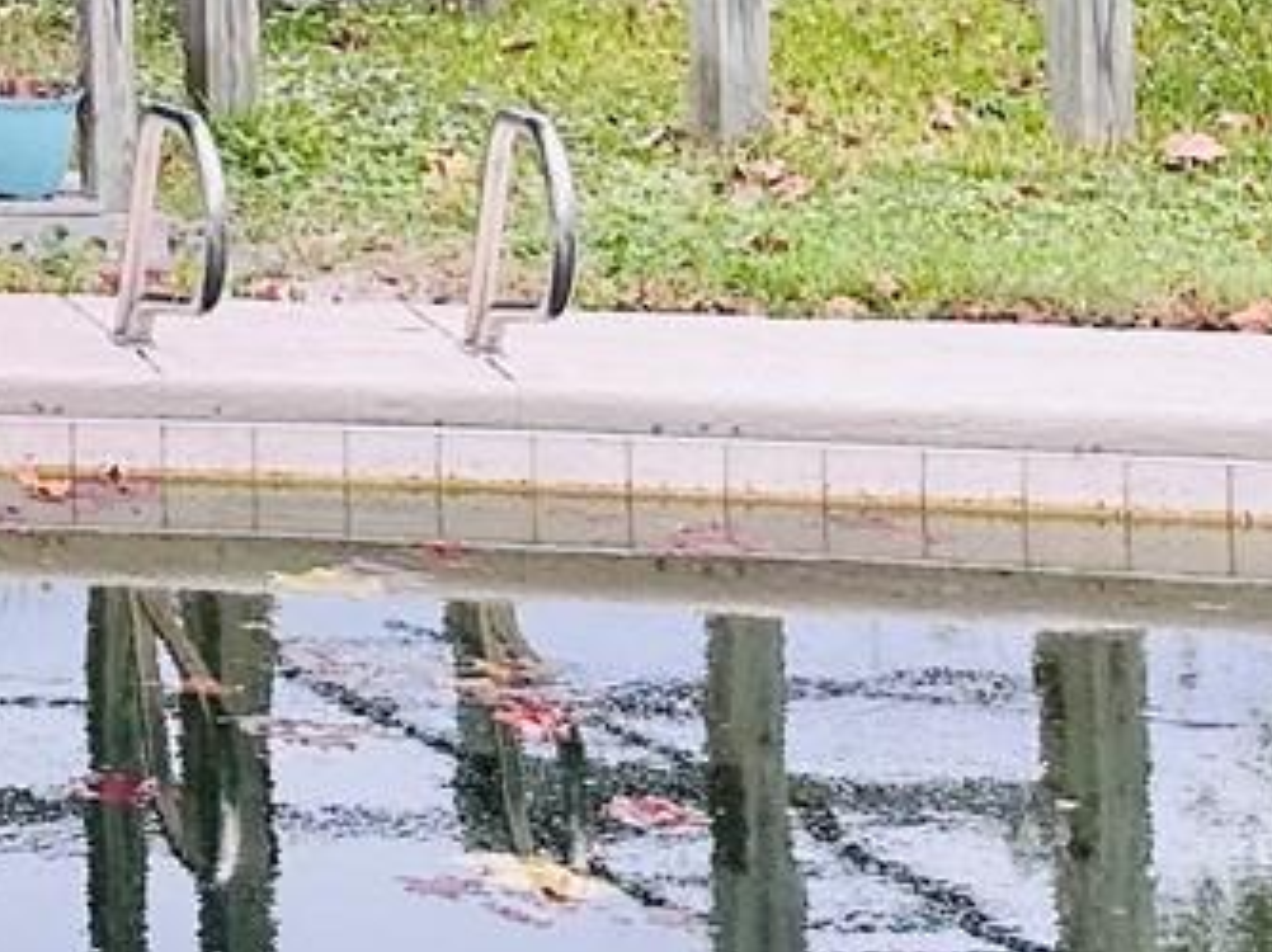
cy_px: -526
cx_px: -1668
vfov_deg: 12.2
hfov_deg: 13.3
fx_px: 4223
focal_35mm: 115
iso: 80
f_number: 1.78
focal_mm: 6.86
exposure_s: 1/756
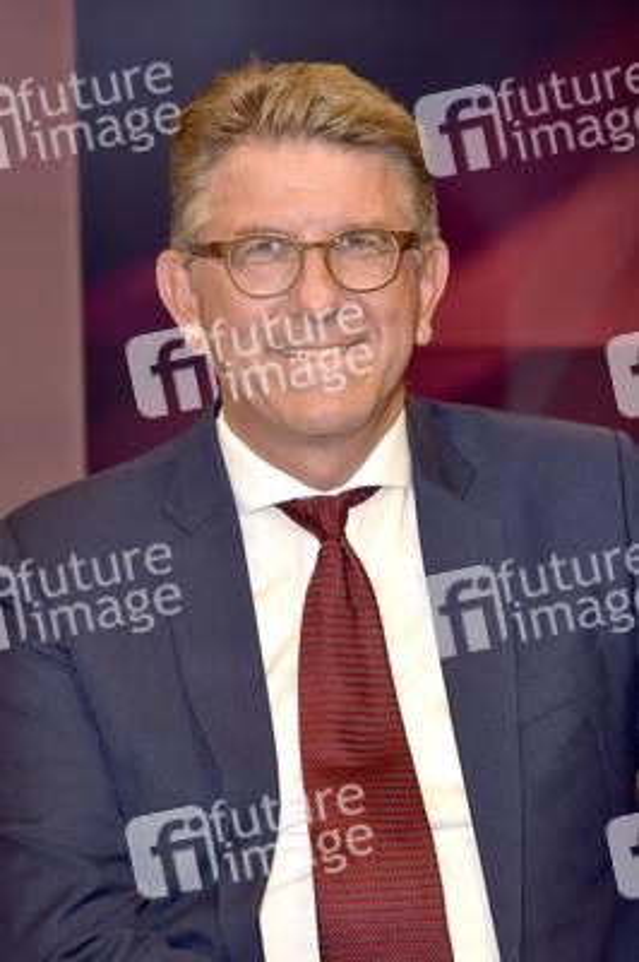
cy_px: 481
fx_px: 2000
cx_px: 320
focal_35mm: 75
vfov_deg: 27.0
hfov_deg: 18.2
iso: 1250
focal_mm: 75
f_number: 6.3
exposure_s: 1/200
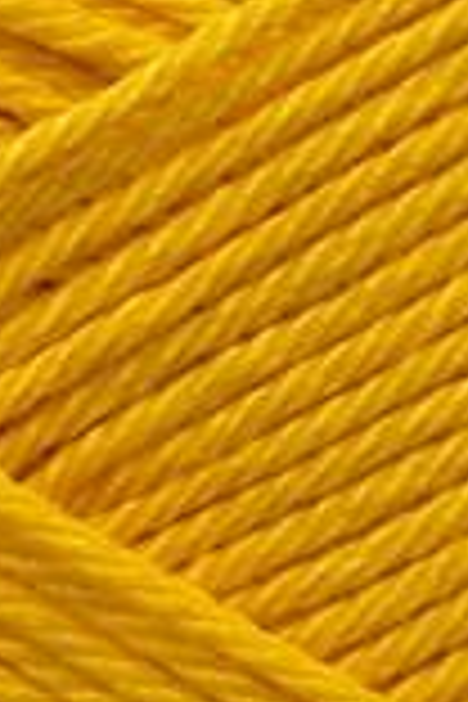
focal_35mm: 265
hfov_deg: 5.1
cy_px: 290
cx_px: -324
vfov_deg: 7.8
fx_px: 5167
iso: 200
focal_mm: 20.29
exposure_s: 1/27.7
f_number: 2.9
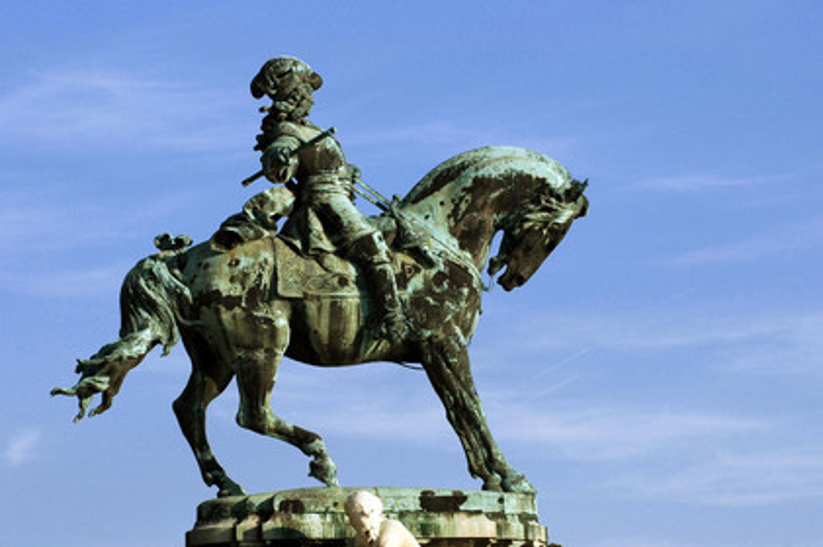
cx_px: 412
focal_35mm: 195
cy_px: 274
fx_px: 4454
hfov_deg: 10.6
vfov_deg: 7.0
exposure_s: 1/640
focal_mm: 130
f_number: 6.3
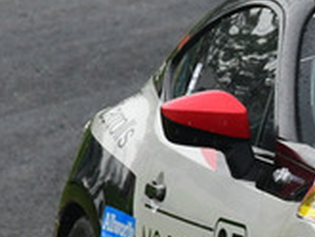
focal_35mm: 2801
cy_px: 86
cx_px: 542
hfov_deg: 0.7
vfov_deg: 0.5
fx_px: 25507
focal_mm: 400
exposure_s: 1/640
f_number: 11
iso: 1000
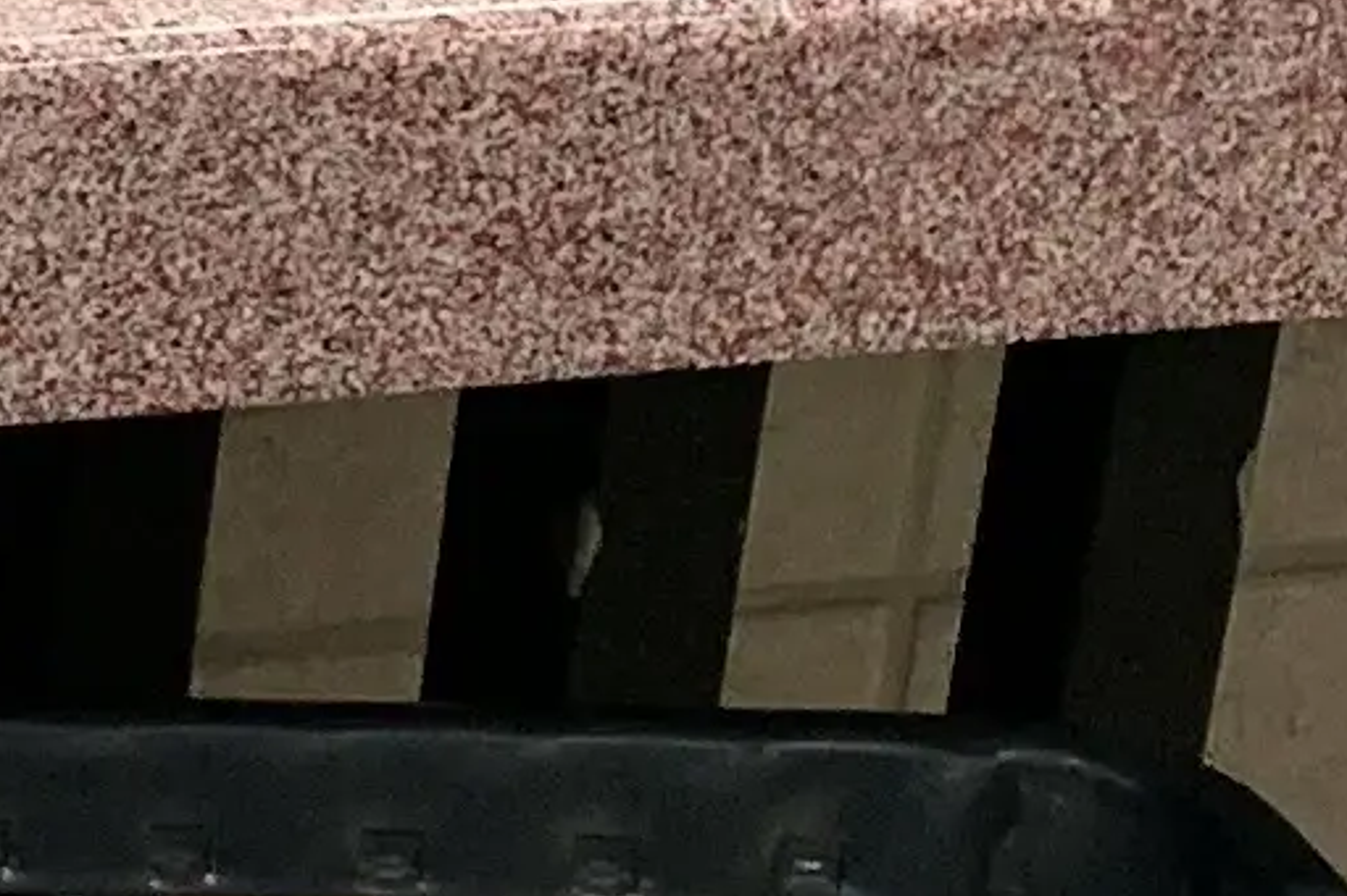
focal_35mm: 213
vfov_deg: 6.4
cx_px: -1752
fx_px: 7967
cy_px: -271
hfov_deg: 8.9
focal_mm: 4.25
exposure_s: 1/60
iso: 64
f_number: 1.8
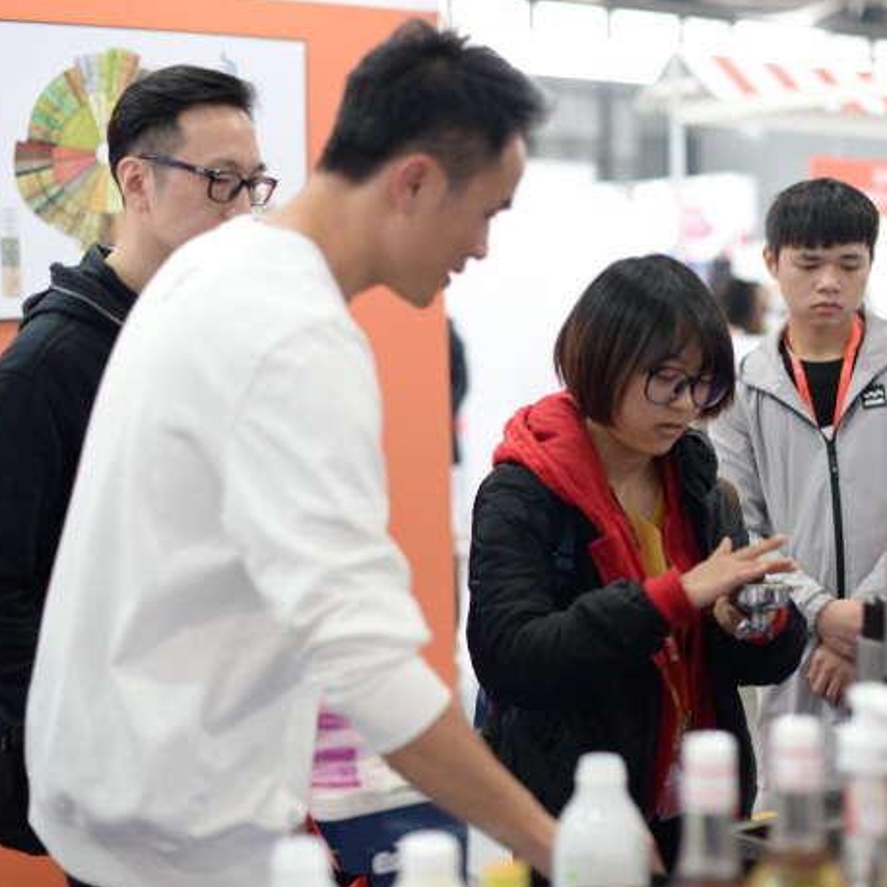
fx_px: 1884
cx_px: 526
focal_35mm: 65
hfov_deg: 26.4
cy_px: 447
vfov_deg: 26.5
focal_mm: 50
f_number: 2
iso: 800
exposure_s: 1/60
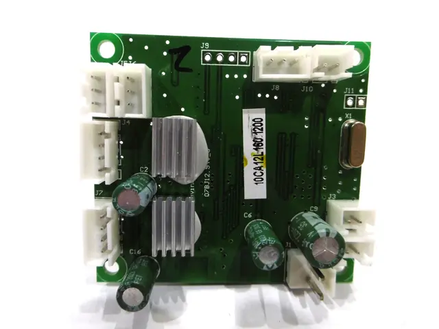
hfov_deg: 71.6
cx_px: 220
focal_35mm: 24
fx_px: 304
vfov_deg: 56.8
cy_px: 164
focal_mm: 4.3
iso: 200
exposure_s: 1/160
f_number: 3.1
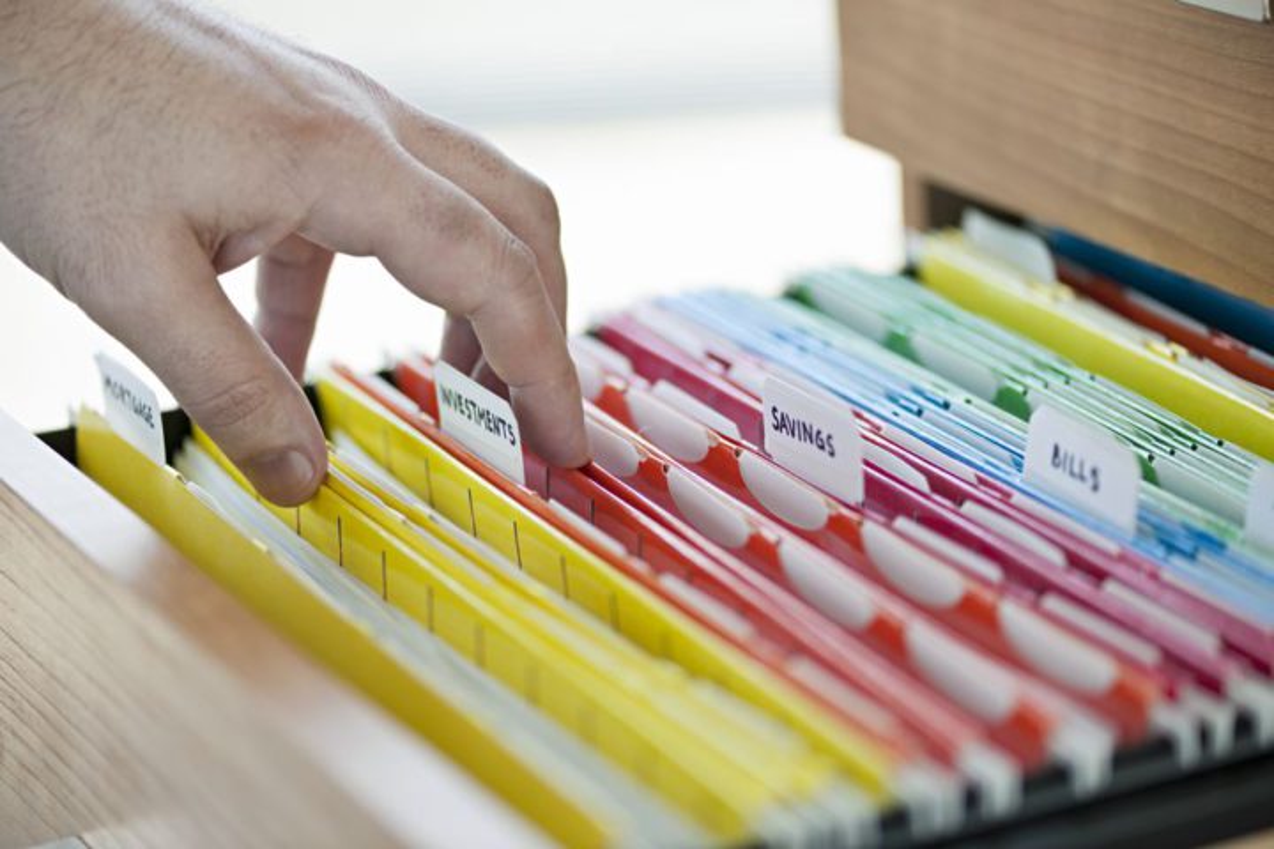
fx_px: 3716
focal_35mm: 105
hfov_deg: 19.5
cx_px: 637
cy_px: 424
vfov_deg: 13.0
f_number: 3
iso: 200
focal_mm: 105
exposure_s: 1/60
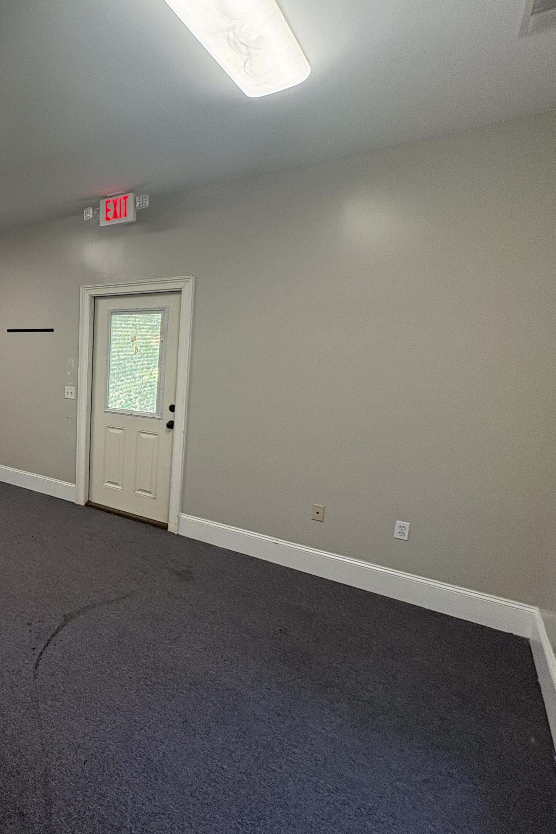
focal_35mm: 20
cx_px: 44
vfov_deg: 84.0
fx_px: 463
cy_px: 418
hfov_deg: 53.3
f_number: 2.2
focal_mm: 2.22
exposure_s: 1/60
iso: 125
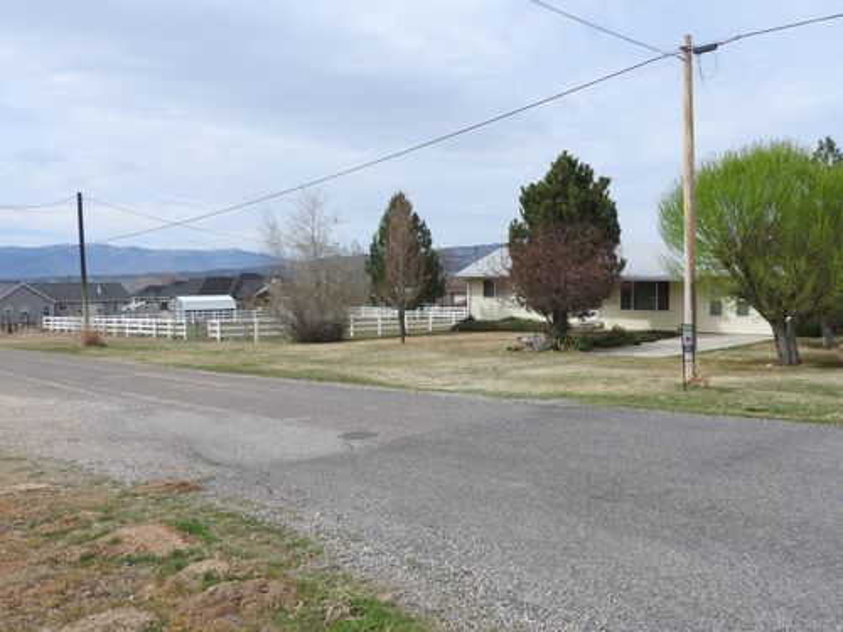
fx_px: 731
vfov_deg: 46.8
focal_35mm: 30
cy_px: 316
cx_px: 422
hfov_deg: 60.0
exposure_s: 1/1600
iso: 100
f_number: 3.5
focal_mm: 5.4
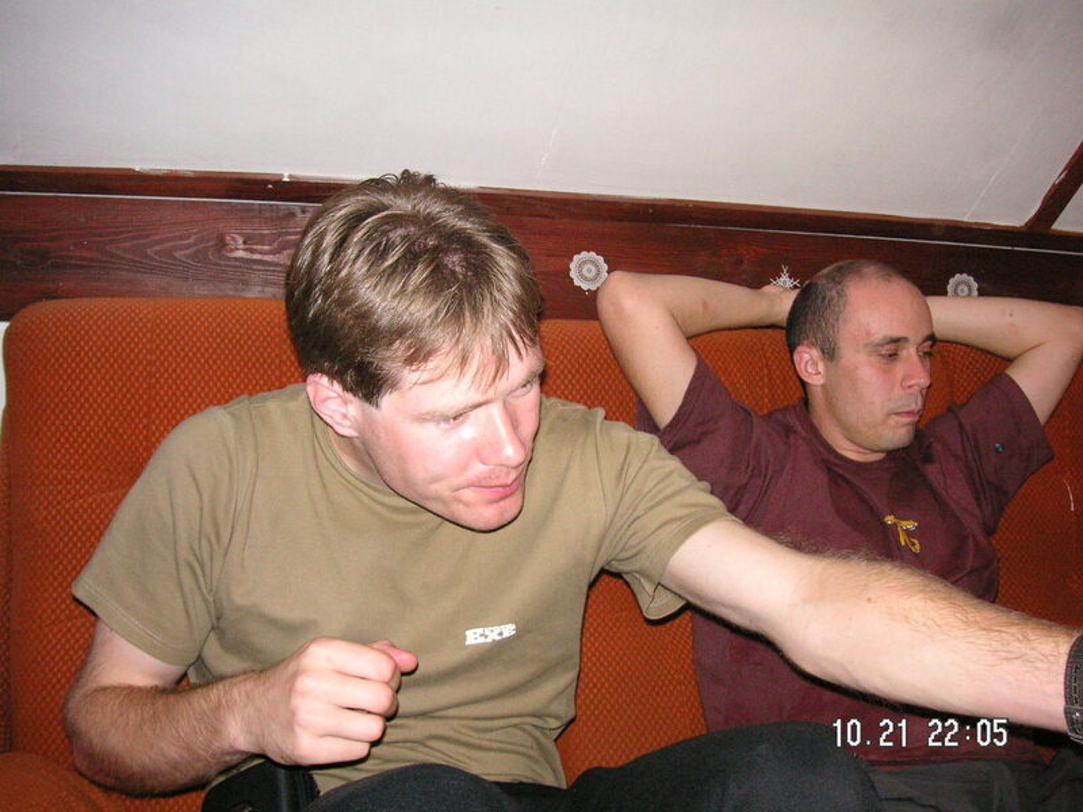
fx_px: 1158
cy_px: 406
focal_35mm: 37
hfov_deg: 50.1
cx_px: 542
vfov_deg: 38.7
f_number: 2.8
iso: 160
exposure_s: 1/45
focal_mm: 6.1
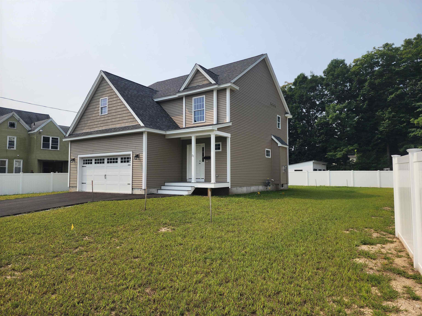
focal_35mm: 23
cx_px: 211
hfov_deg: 73.9
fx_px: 280
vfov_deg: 58.9
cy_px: 158
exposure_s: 1/1384
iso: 12
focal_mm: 6.4
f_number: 1.8
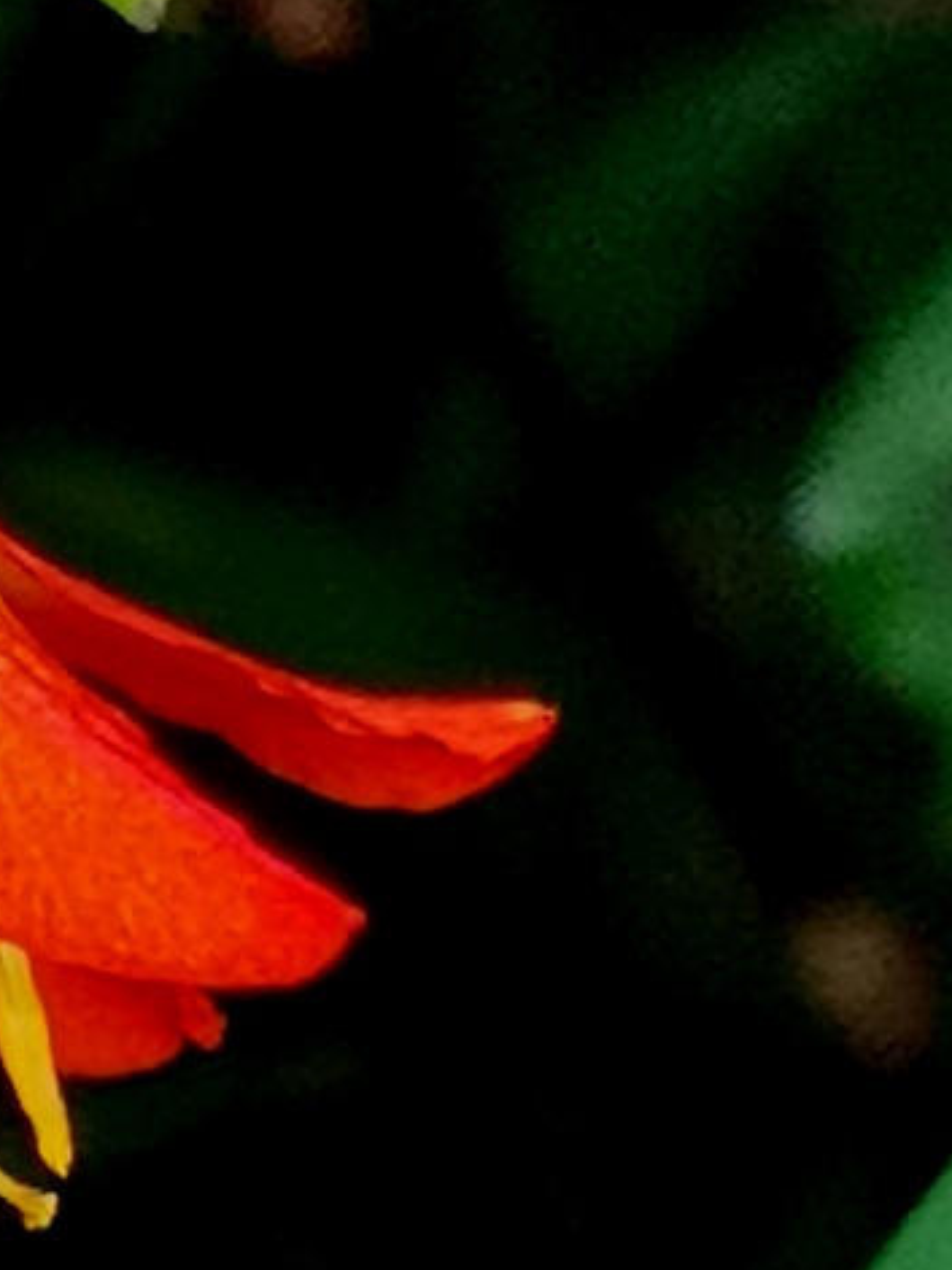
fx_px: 13097
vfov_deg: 5.5
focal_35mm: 357
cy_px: 1305
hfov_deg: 4.2
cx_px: -100
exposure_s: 1/100
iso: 160
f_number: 1.4
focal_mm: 4.66
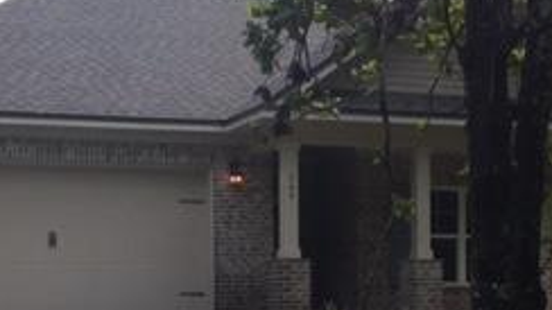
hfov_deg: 25.5
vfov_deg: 14.2
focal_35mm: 83
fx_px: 1214
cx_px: 210
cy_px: 346
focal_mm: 4.15
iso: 32
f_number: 2.2
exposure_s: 1/590
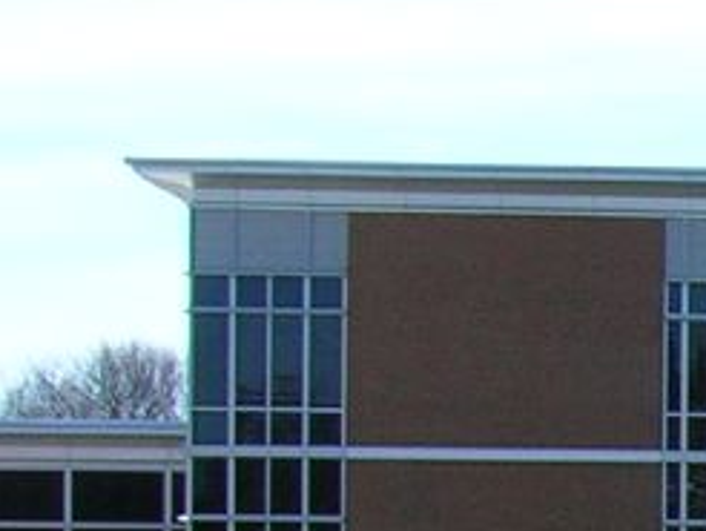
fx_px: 4512
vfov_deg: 6.6
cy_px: 944
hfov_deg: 7.6
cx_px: 2290
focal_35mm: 221
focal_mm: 5.7
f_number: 4.9
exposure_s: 1/243
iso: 50
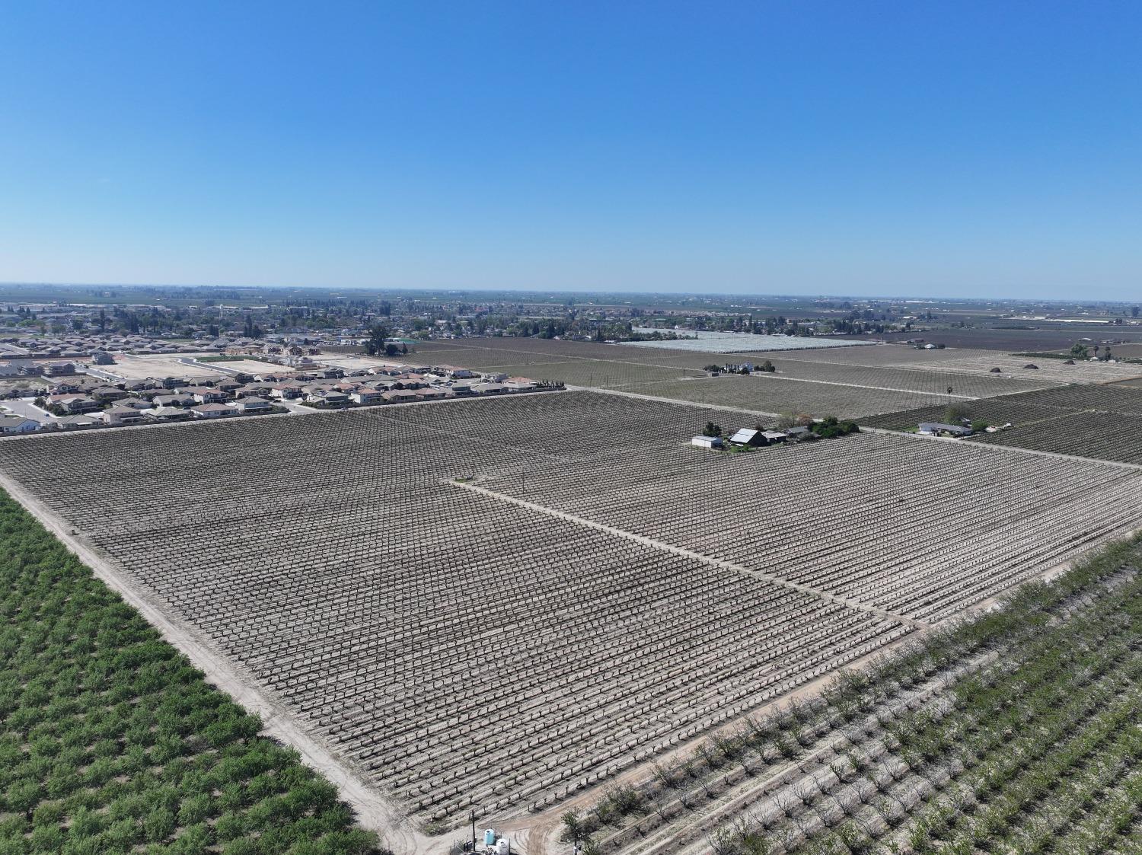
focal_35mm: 24
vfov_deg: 56.8
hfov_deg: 71.6
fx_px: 791
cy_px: 428
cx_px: 571
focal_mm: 12.29
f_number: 2.8
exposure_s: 1/2000
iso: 100
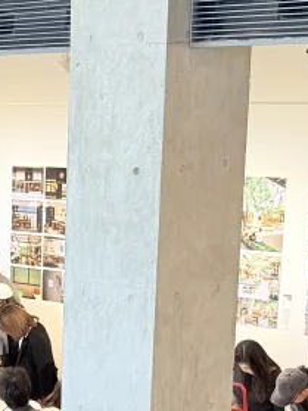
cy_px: 536
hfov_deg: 11.2
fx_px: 1472
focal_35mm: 124
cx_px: -240
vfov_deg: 15.2
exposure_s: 1/100
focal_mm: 6.76
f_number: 1.78
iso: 80
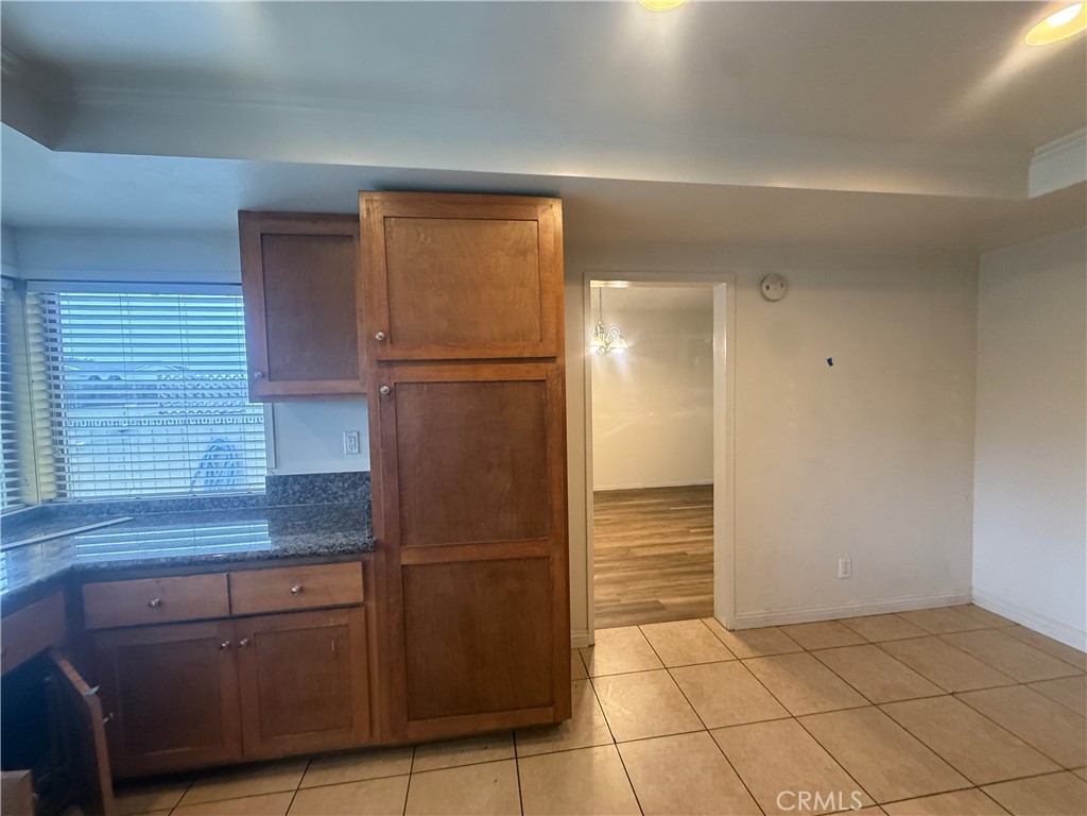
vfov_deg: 85.7
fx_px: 440
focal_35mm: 14
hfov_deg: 102.1
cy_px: 408
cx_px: 544
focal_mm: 2.22
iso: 640
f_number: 2.2
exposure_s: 1/120
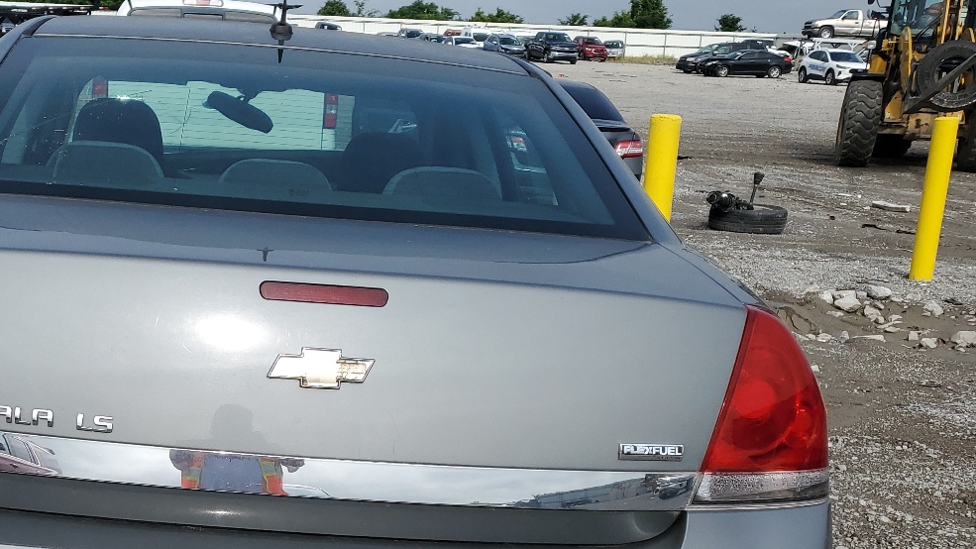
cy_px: 446
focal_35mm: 46
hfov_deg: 43.2
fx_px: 1190
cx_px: 250
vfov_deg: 25.5
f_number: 1.5
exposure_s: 1/5000
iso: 50
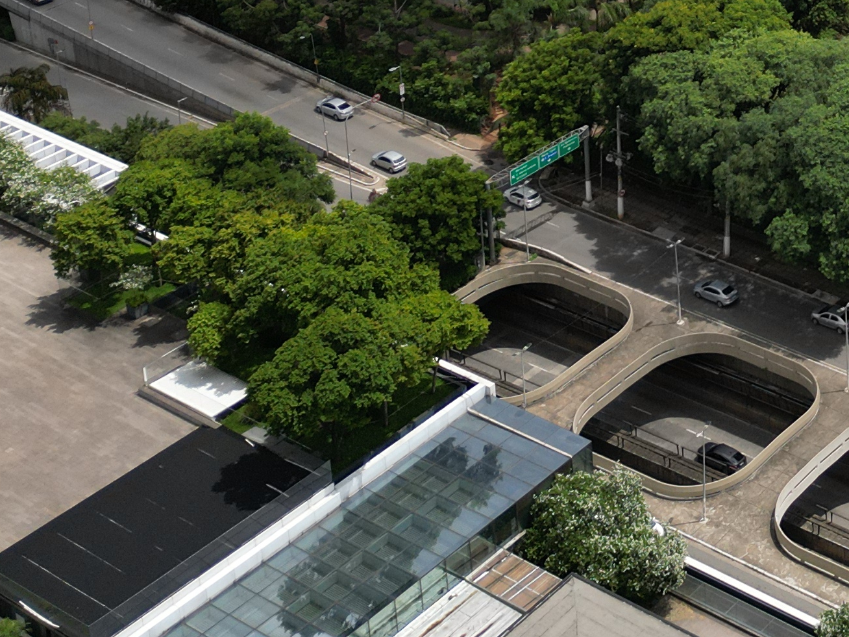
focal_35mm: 74
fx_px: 1815
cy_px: -323
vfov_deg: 17.8
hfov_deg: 23.2
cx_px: 1113
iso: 110
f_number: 1.7
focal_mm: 6.72
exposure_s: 1/125
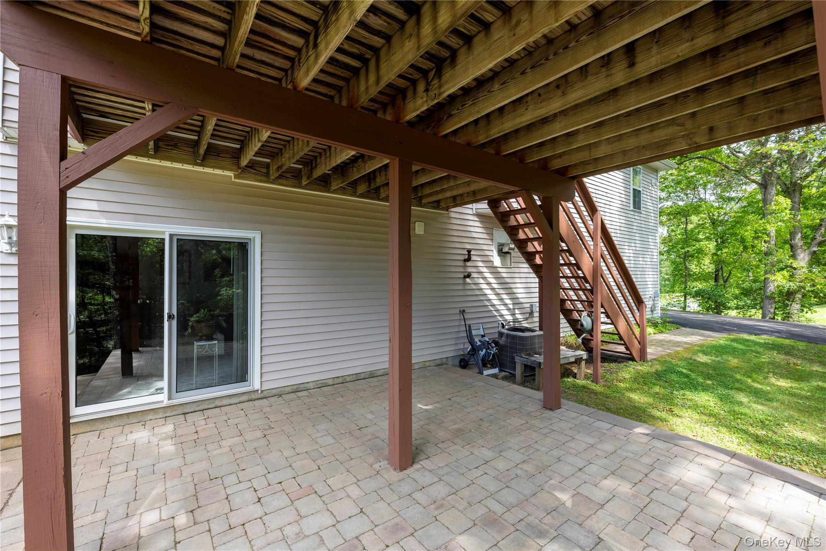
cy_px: 276
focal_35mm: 14
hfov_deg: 104.3
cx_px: 413
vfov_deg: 81.2
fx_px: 321
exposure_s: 1/200
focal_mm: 14
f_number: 7.1
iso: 320
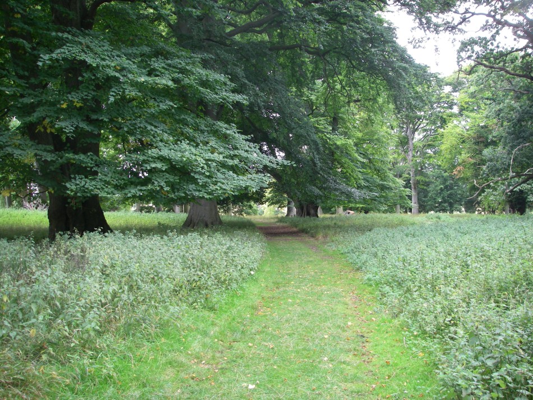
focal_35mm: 38
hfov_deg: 49.0
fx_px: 585
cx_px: 266
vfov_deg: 37.7
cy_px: 200
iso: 80
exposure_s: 1/50
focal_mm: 6.3
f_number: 3.3
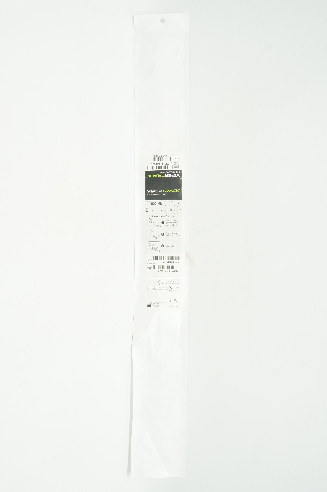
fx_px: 451
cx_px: 164
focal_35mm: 33
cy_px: 246
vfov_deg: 57.3
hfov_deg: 39.9
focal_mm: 22
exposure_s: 1/15
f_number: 11
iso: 400
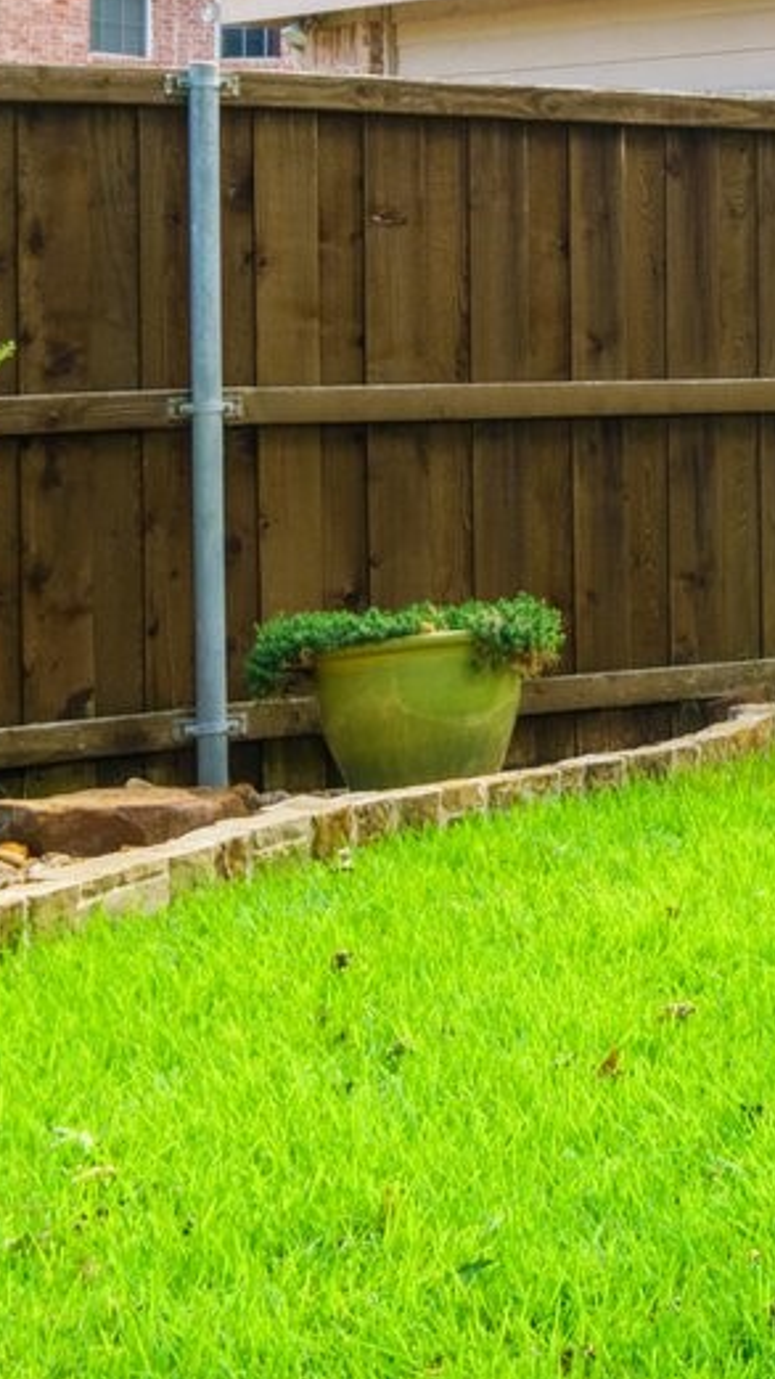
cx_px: 1949
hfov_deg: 12.7
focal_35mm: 70
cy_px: 283
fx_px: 2558
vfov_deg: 29.5
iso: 800
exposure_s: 1/160
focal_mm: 17
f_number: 6.3
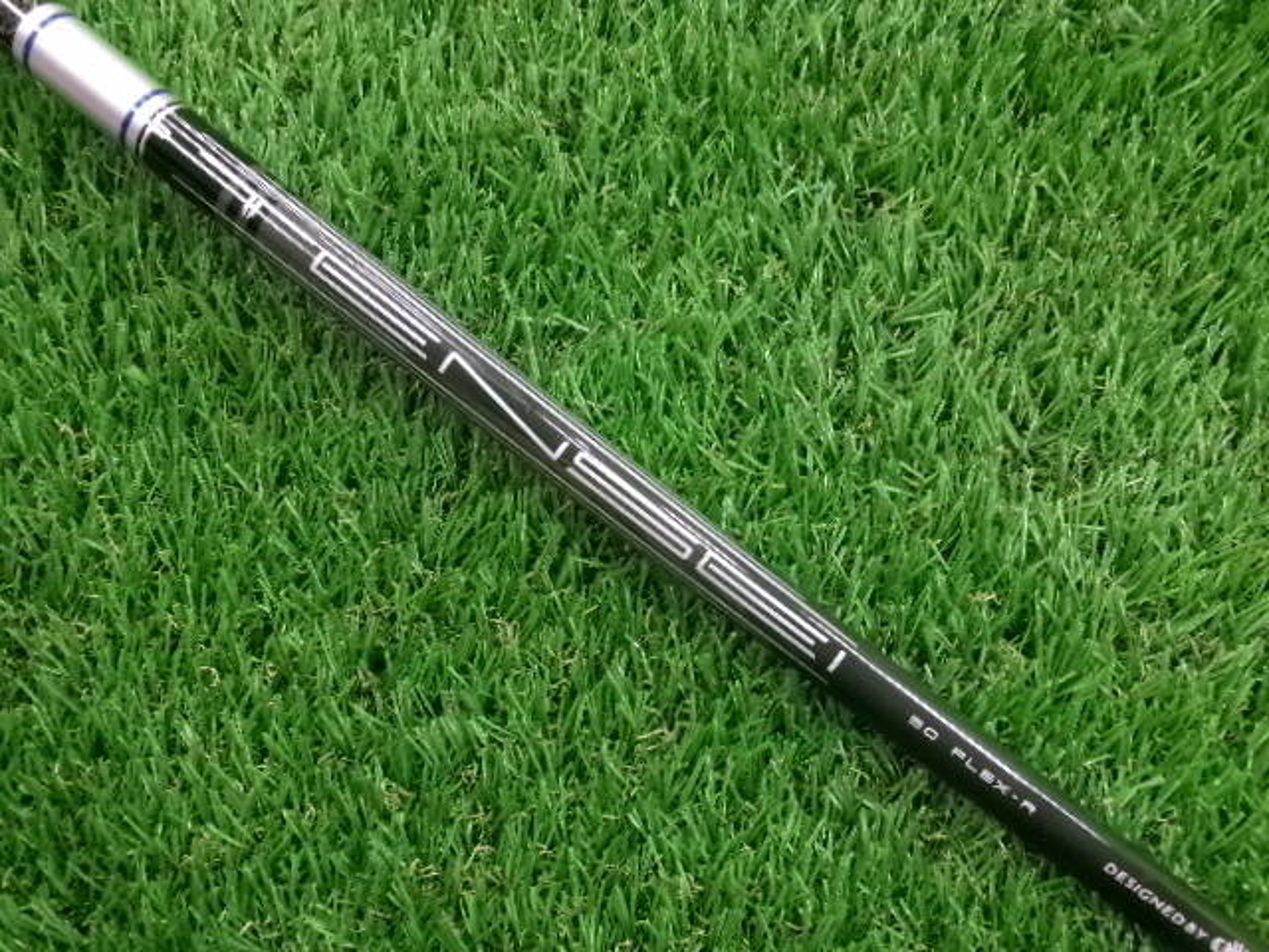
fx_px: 1026
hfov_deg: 63.4
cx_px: 634
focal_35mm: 28
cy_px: 476
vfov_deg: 49.7
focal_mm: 5.1
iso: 800
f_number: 3.9
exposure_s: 1/34
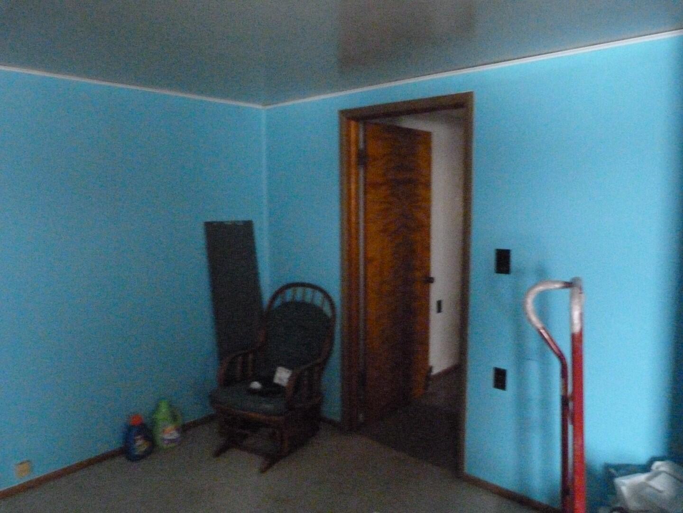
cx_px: 342
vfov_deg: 54.9
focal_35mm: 25
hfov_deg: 69.4
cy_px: 256
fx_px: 493
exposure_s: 1/30
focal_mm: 4.5
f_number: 2.8
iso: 1600
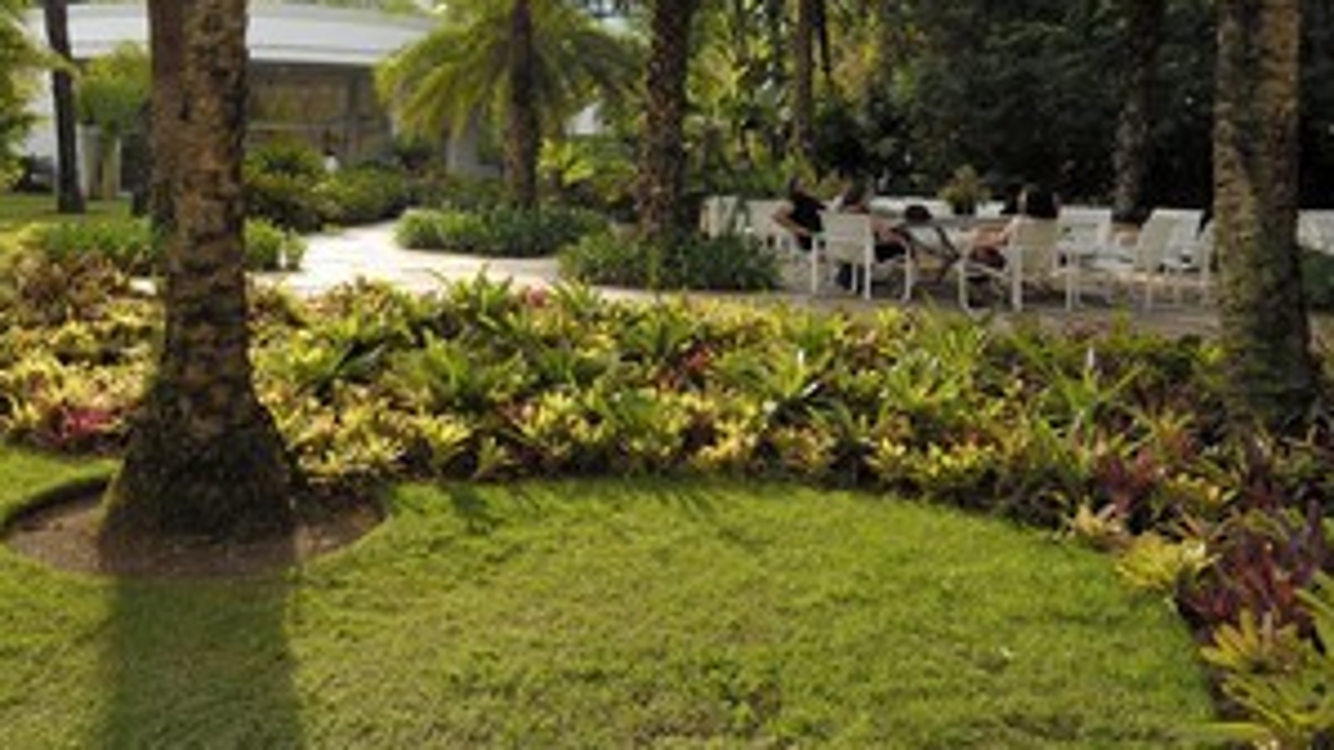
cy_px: 170
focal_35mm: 31
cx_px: 506
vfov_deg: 36.7
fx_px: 1096
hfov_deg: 61.8
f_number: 8
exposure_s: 1/80
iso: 100
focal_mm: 14
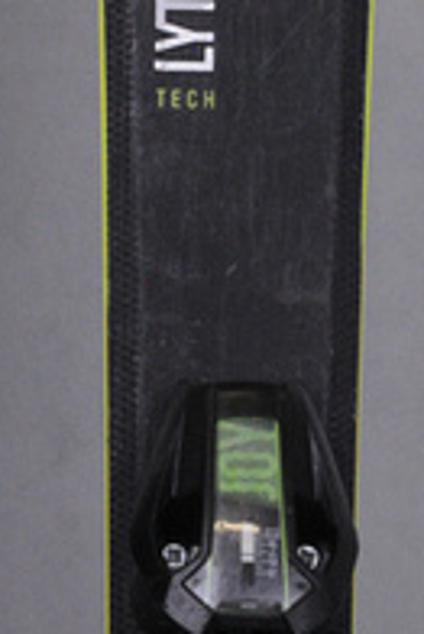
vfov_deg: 5.7
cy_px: 107
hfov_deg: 3.8
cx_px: 24
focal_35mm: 361
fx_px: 6369
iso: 3200
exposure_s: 1/125
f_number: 16
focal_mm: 105
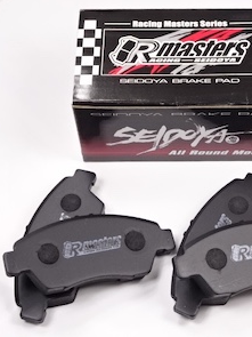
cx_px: 186
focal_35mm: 84
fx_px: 816
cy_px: 167
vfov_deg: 23.3
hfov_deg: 17.5
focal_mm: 10.59
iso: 250
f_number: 4.5
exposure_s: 1/80
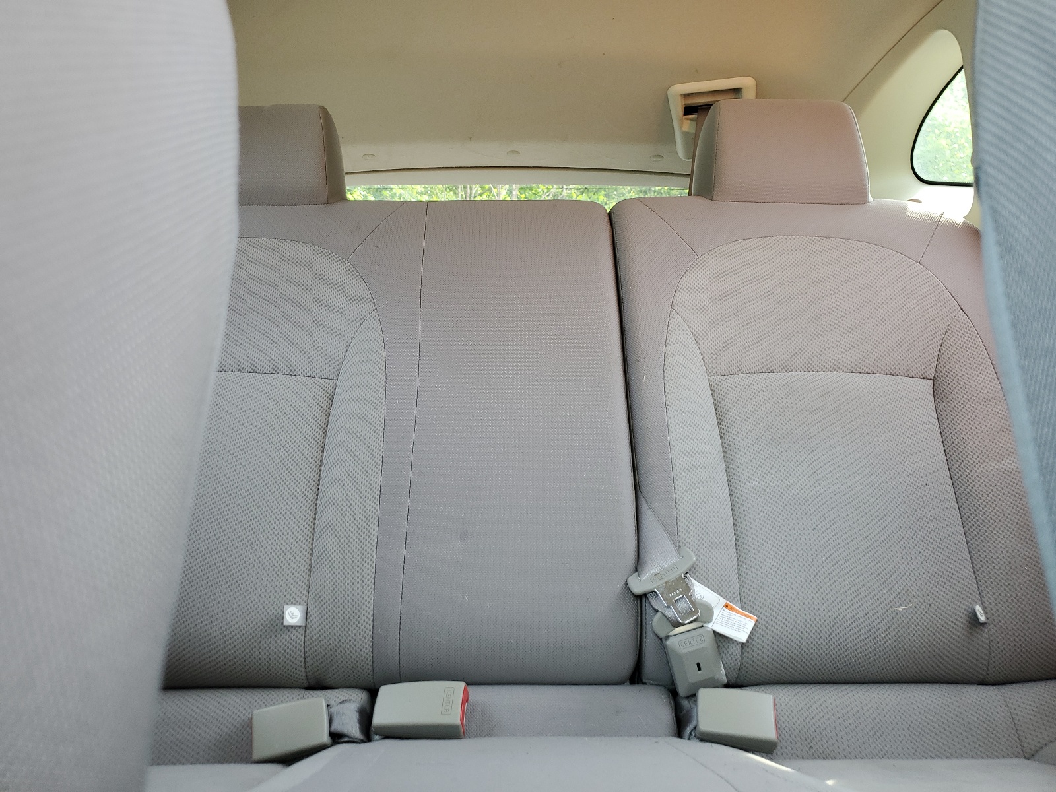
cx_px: 528
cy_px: 396
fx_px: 793
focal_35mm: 26
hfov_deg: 67.3
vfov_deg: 53.1
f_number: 1.5
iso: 52
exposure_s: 1/60.2
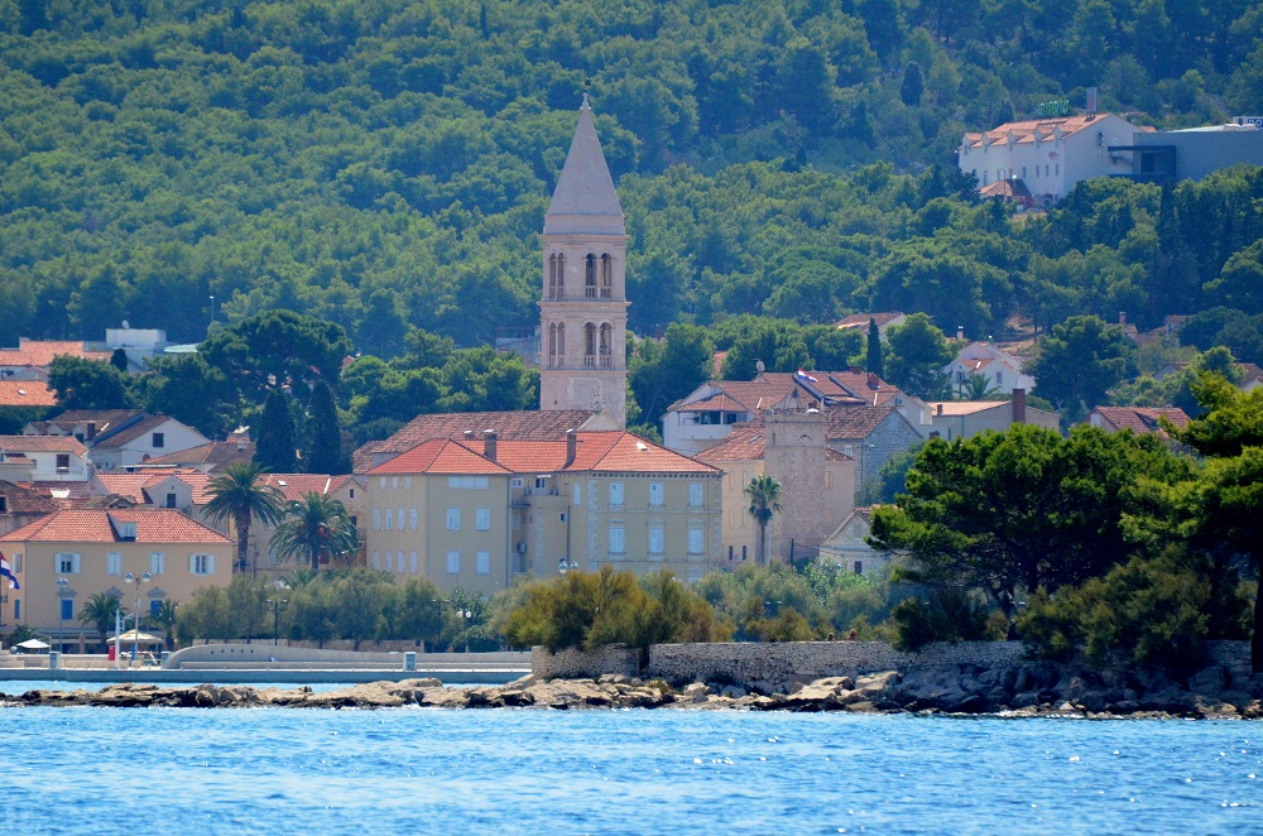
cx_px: 632
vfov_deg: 3.0
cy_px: 418
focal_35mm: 450
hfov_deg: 4.6
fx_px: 15752
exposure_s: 1/8000
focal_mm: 300
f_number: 5.6
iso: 2000
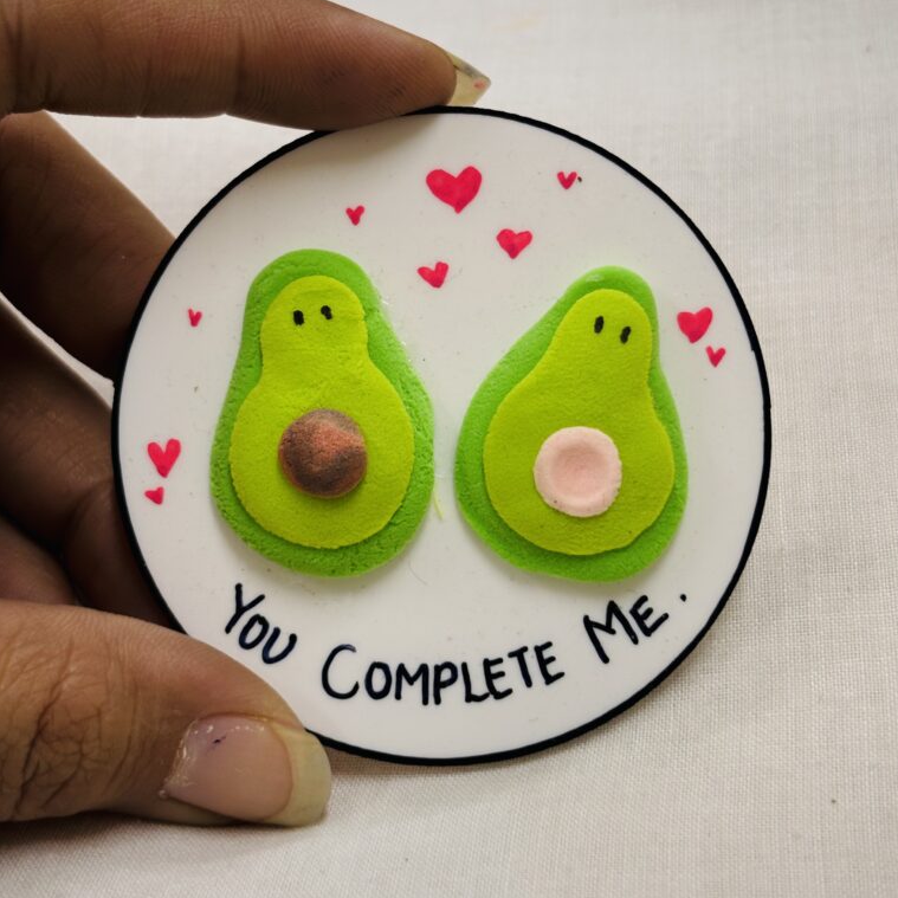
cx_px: 453
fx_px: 1820
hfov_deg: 27.7
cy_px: 398
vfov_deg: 27.7
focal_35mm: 62
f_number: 1.6
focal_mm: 5.96
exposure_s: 1/50
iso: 50
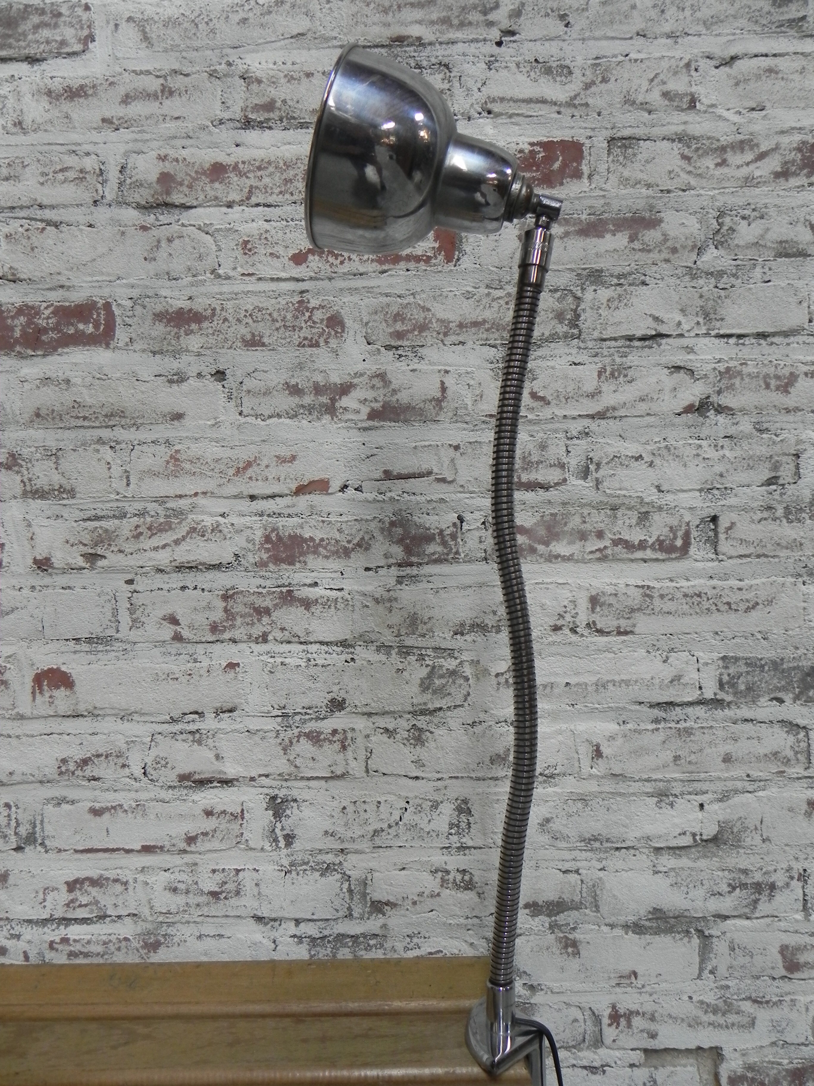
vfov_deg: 61.7
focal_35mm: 29
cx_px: 407
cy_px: 543
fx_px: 909
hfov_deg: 48.2
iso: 160
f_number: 2.8
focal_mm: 5.2
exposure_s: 1/58.5
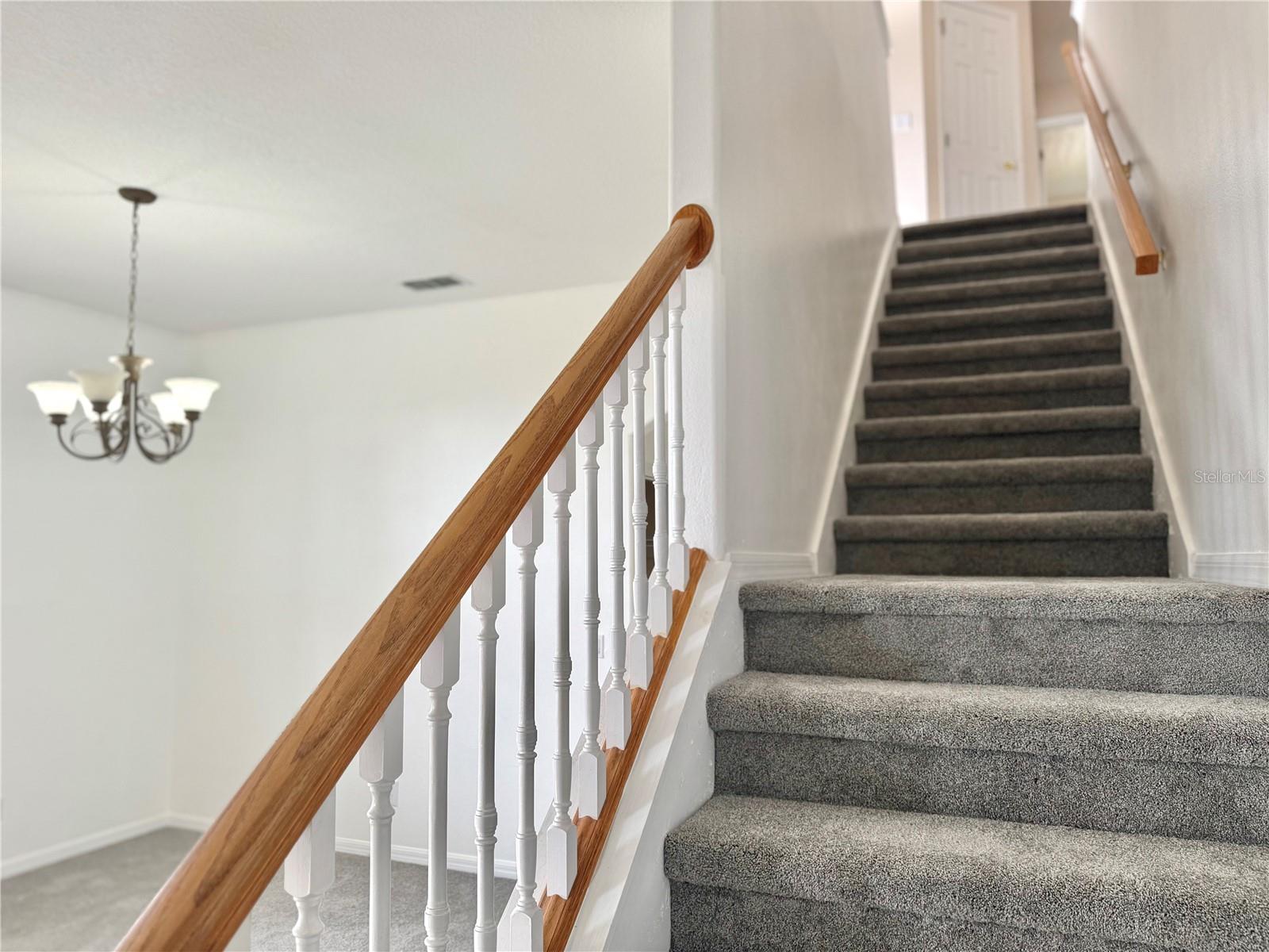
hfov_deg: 71.6
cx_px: 634
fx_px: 880
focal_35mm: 24
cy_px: 476
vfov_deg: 56.8
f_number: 1.78
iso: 64
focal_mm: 6.76
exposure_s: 1/121
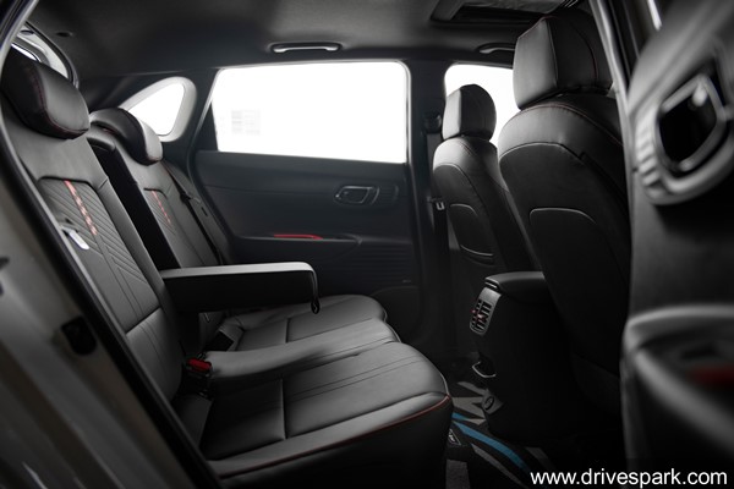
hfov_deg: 63.7
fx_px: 591
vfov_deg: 45.0
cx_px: 367
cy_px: 244
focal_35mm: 29
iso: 400
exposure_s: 1/100
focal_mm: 29
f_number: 2.8
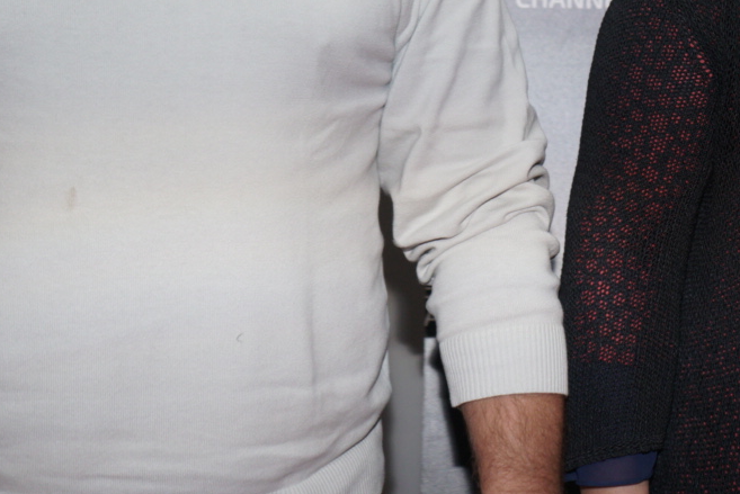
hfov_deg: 16.8
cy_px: -89
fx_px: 2427
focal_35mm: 118
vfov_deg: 11.4
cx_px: 805
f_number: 4.5
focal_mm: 48
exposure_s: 1/160
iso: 800
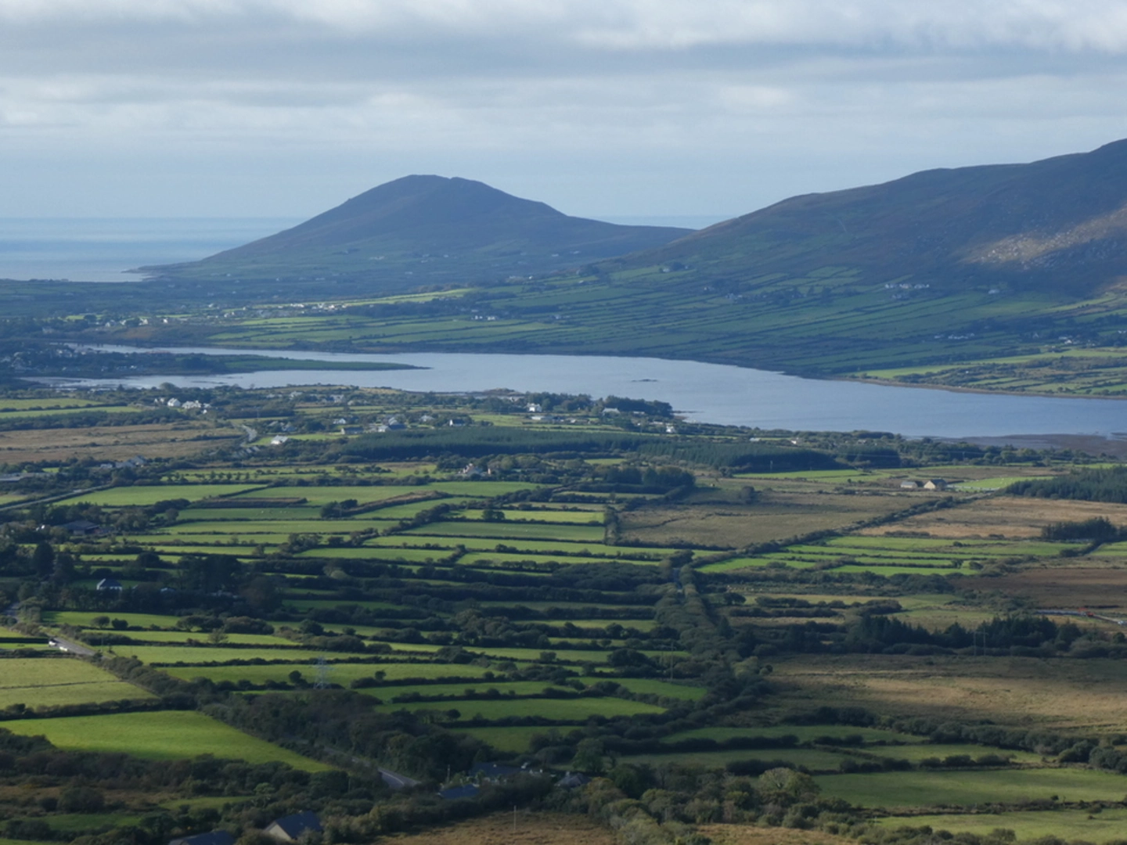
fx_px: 3744
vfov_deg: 12.9
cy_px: 422
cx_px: 564
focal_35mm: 115
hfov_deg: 17.1
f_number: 5.1
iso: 80
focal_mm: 20.6
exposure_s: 1/320
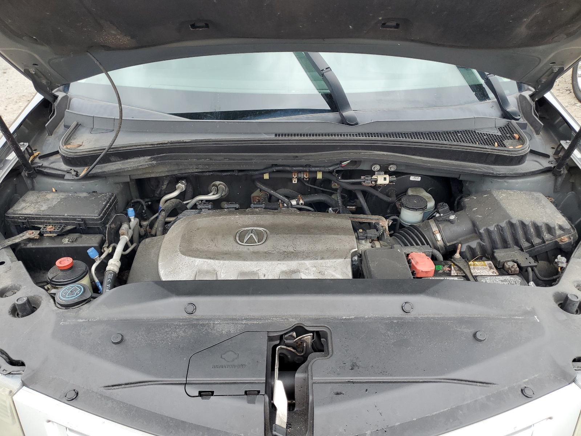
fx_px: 436
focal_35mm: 26
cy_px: 218
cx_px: 290
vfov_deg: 53.1
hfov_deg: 67.3
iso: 50
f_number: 1.5
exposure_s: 1/312
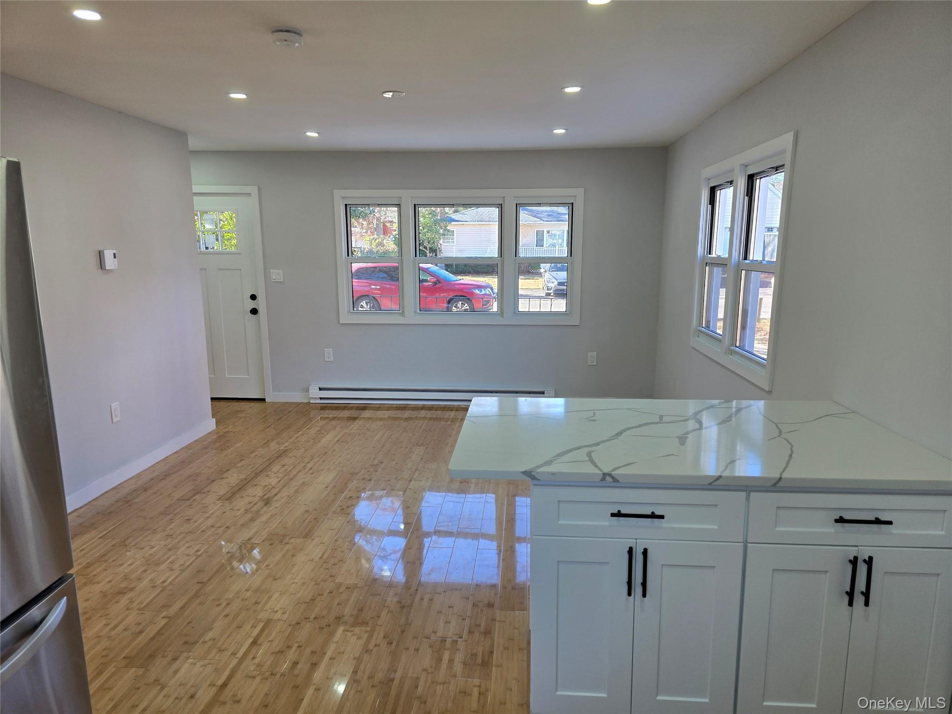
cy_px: 357
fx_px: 633
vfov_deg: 58.9
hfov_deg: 73.9
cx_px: 476
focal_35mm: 23
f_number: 1.7
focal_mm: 6.3
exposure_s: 1/180
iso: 100
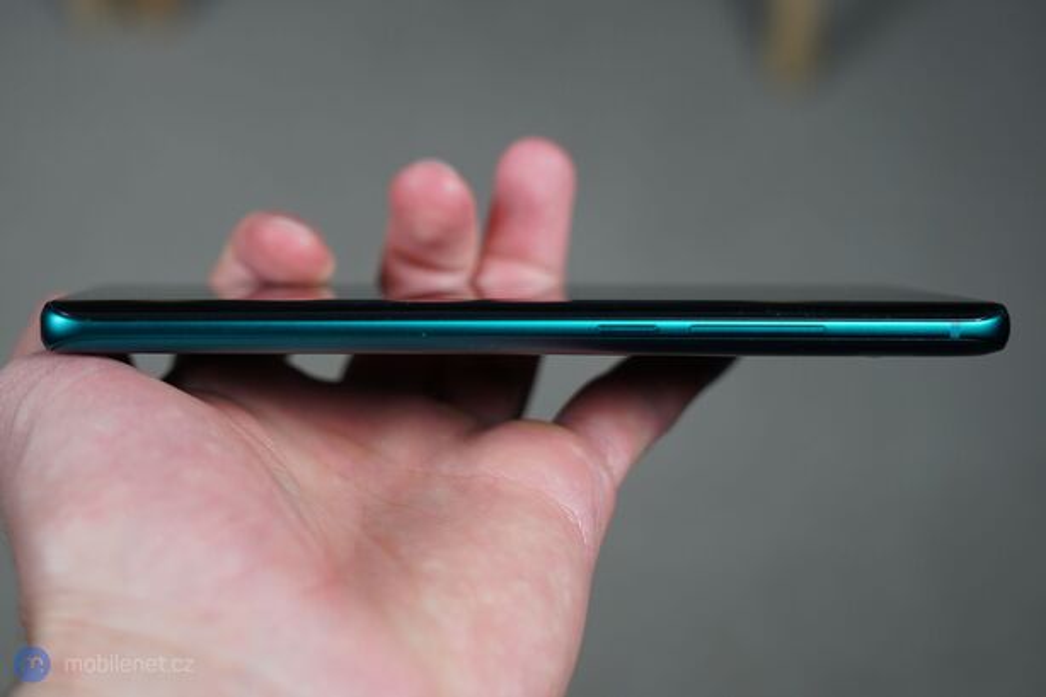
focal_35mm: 44
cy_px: 348
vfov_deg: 30.5
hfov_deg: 44.5
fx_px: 1278
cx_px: 523
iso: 640
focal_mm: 44
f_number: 4
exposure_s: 1/160
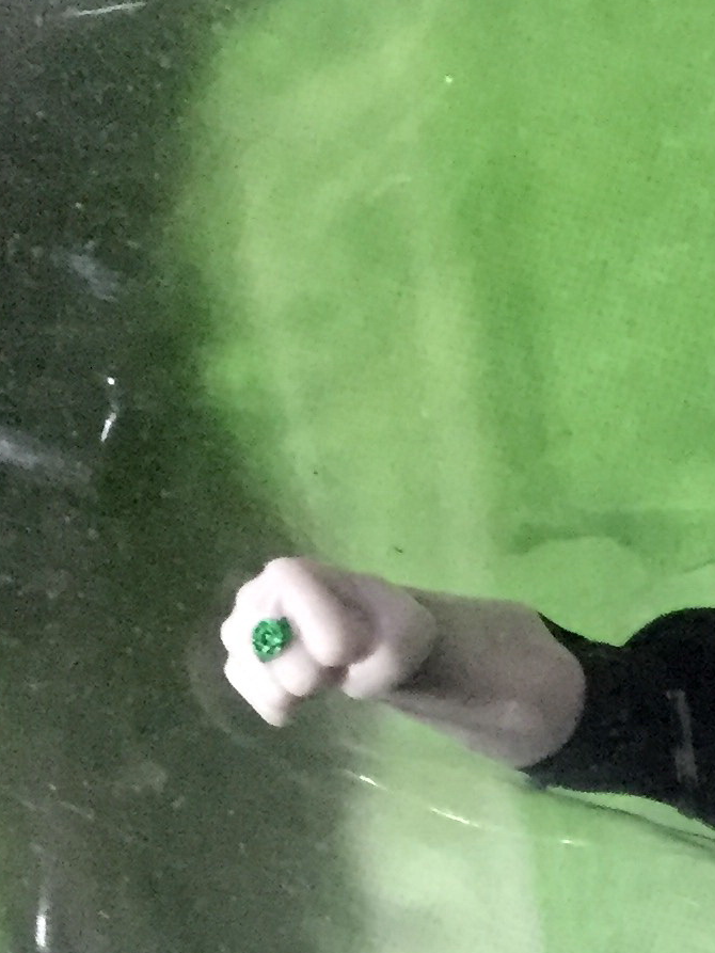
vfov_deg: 17.3
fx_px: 2919
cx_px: 1052
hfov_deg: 13.2
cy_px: 1276
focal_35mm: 106
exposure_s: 1/33
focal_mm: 4.15
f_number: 2.2
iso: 320
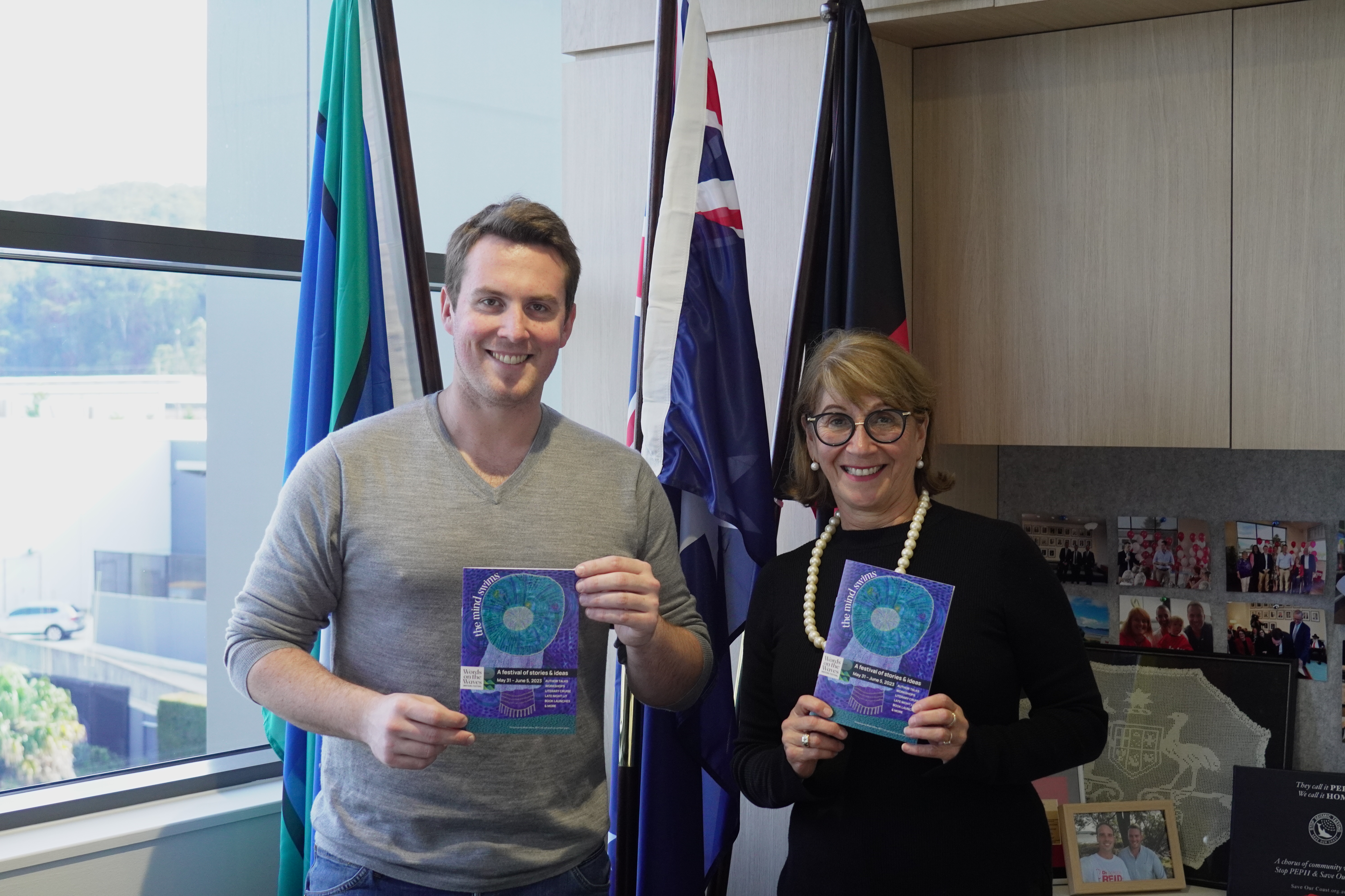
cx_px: 672
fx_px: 1737
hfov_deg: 42.3
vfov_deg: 28.9
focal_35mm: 46
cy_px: 448
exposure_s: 1/200
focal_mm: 31
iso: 1250
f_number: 4
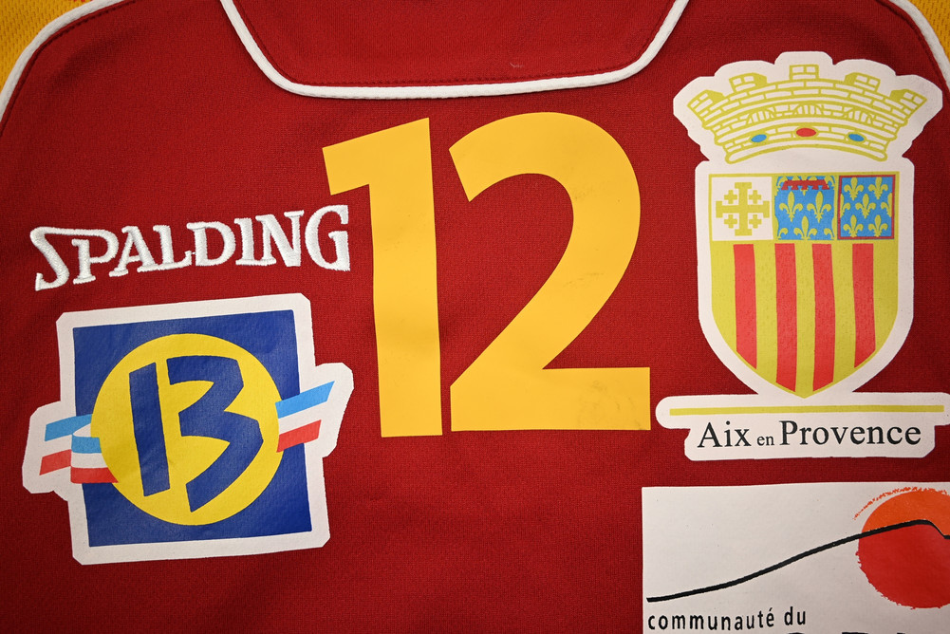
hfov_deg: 61.1
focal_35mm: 30
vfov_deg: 43.0
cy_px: 317
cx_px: 475
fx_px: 805
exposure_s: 1/125
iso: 200
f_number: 4.8
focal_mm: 30.5
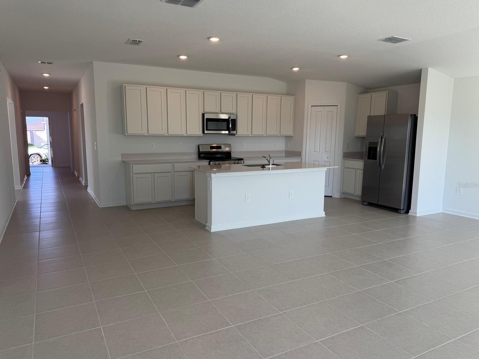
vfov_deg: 54.9
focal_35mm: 25
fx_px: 346
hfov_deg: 69.4
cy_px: 185
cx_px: 237
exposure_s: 1/379
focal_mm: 6.76
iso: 80
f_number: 1.78
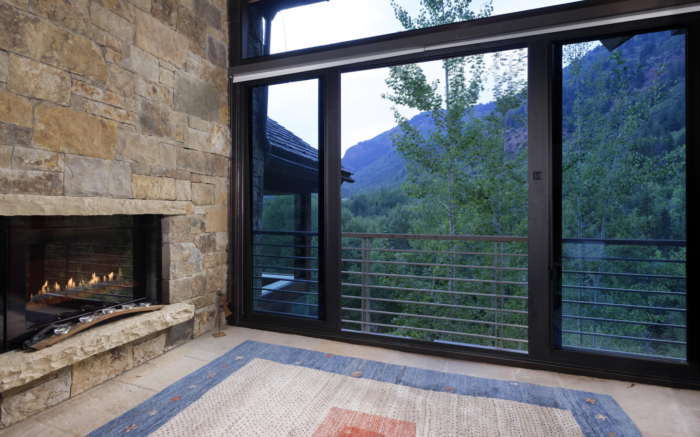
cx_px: 344
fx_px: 343
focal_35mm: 18
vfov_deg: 65.0
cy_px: 211
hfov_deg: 91.1
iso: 2500
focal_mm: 17
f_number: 7.1
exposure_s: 1/13
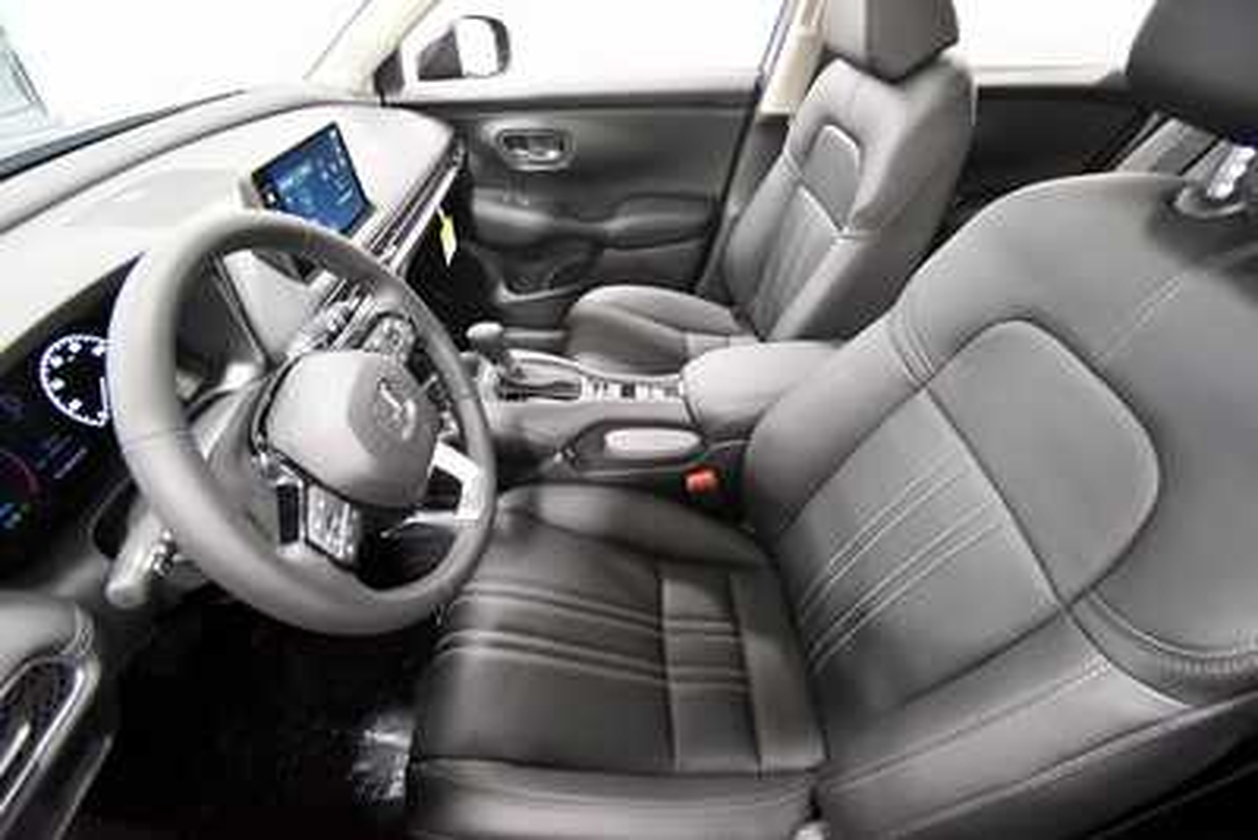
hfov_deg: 100.4
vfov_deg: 77.4
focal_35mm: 15
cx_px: 629
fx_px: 524
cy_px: 420
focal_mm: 10
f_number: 4.5
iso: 4000
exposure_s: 1/60
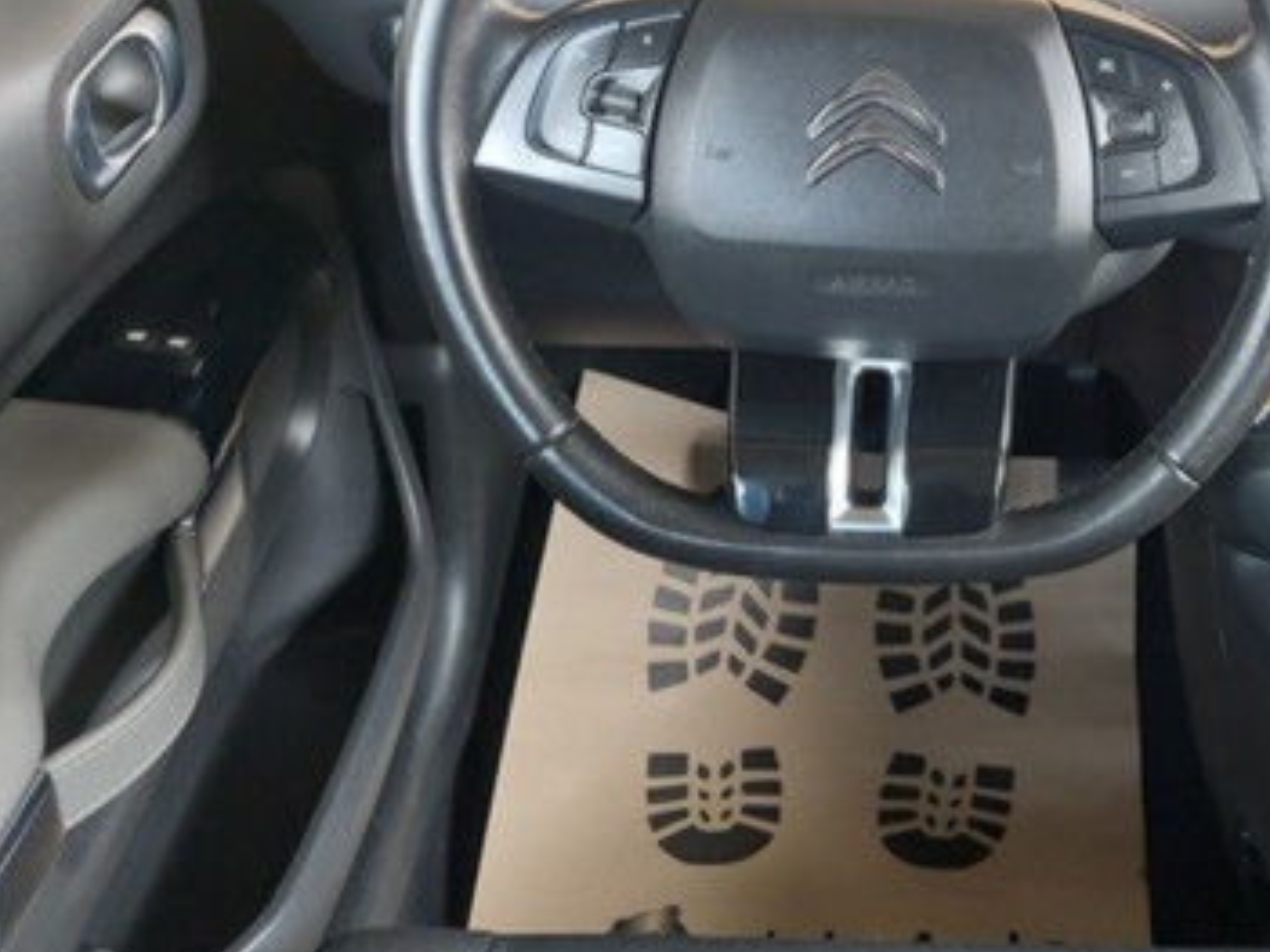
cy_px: 413
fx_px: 2091
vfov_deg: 25.6
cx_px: 1064
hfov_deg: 32.6
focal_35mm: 57
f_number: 1.8
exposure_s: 1/50
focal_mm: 5.23
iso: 400
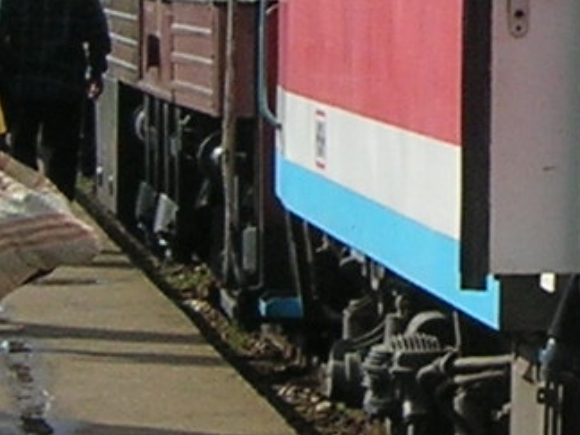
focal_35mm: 272
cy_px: -82
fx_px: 4557
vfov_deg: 5.4
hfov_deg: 7.2
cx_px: 772
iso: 50
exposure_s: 1/487
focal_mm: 5.7
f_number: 4.9
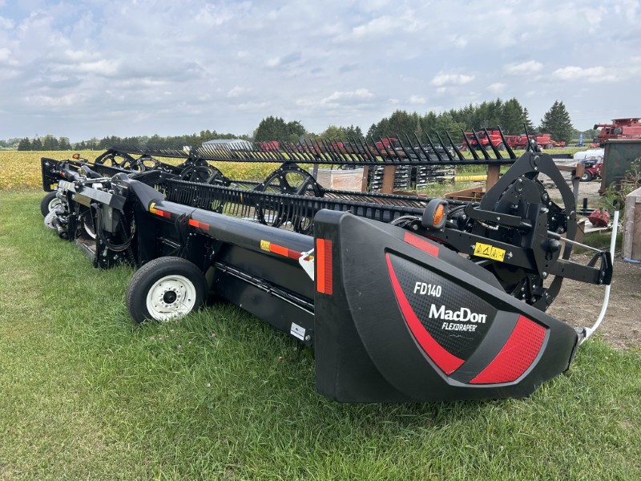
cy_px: 240
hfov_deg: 67.3
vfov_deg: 53.1
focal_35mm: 26
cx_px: 320
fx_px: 481
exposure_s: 1/2123
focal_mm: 5.7
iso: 50
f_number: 1.5
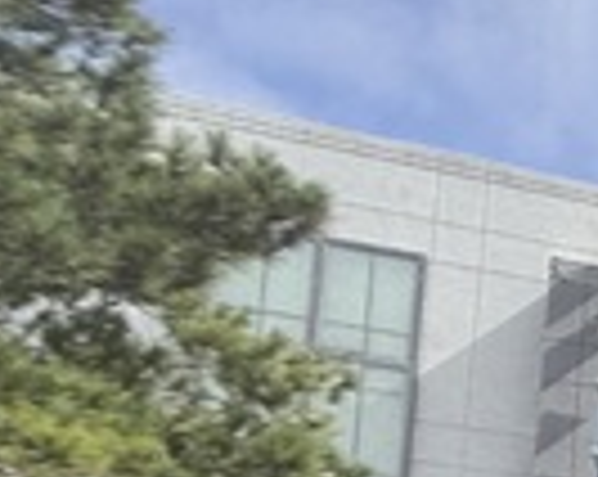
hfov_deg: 17.7
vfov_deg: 20.2
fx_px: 1166
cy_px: 693
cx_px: 1254
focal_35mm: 66
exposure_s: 1/486
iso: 64
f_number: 2.2
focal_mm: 2.22
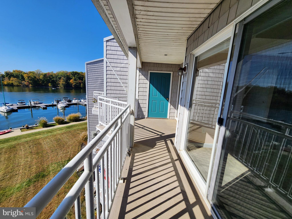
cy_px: 110
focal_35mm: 13
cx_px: 146
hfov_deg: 106.2
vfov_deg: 89.9
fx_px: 110
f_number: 2.2
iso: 50
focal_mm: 2.2
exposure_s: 1/2463
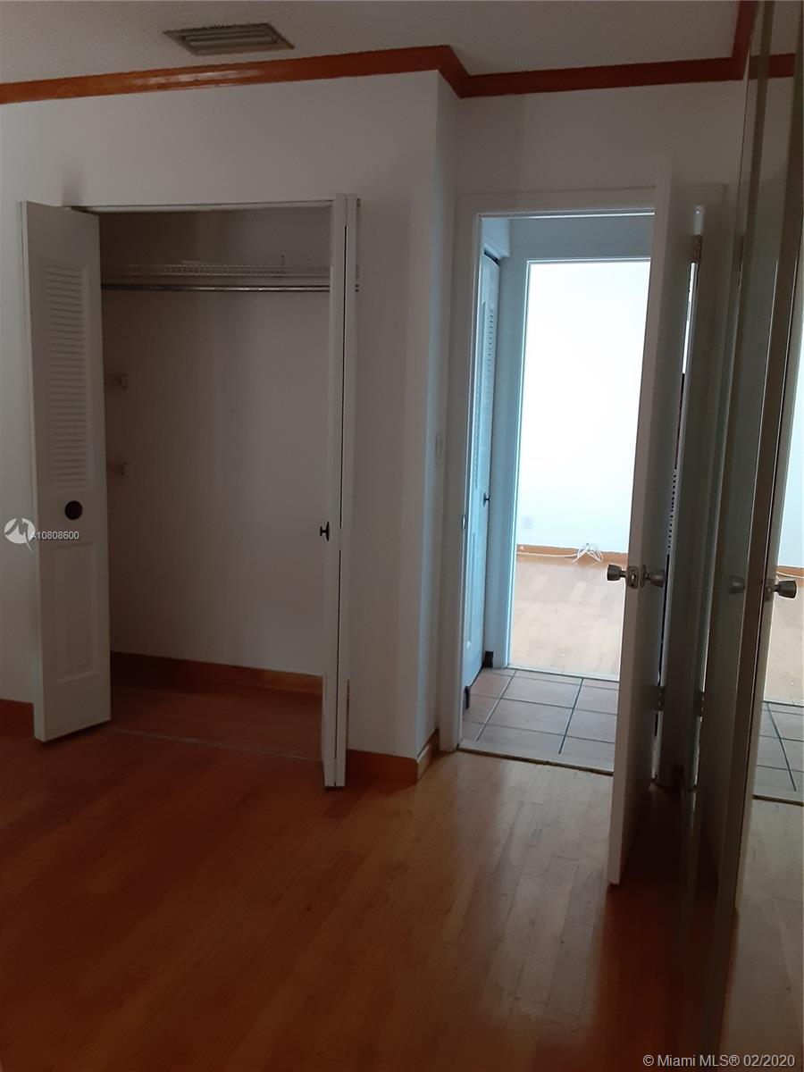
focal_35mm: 27
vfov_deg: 65.3
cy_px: 536
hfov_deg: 51.4
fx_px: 836
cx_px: 402
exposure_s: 1/24
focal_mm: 2.91
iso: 250
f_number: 1.9
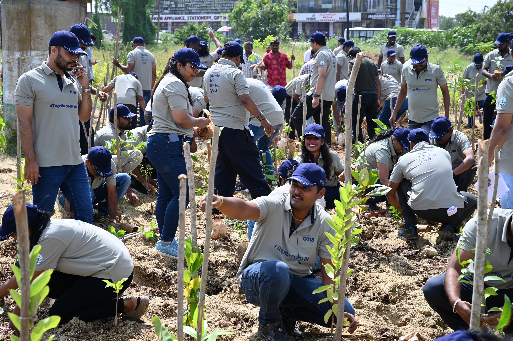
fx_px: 740
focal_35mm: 52
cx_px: 256
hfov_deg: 38.2
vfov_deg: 26.0
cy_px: 170
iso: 100
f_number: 5.6
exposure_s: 1/250
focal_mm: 52
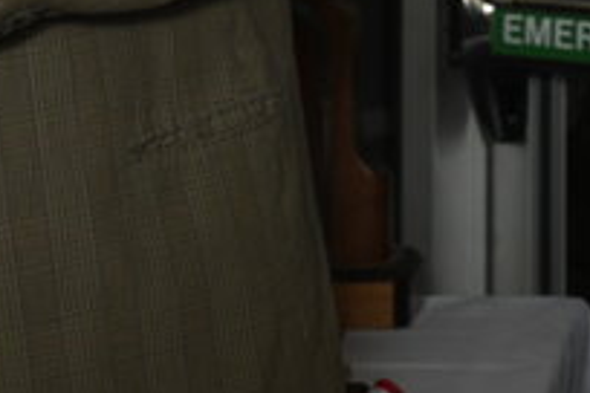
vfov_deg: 4.0
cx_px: 707
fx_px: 5605
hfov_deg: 6.0
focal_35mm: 342
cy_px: -485
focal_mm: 70
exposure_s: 1/125
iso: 320
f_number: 9
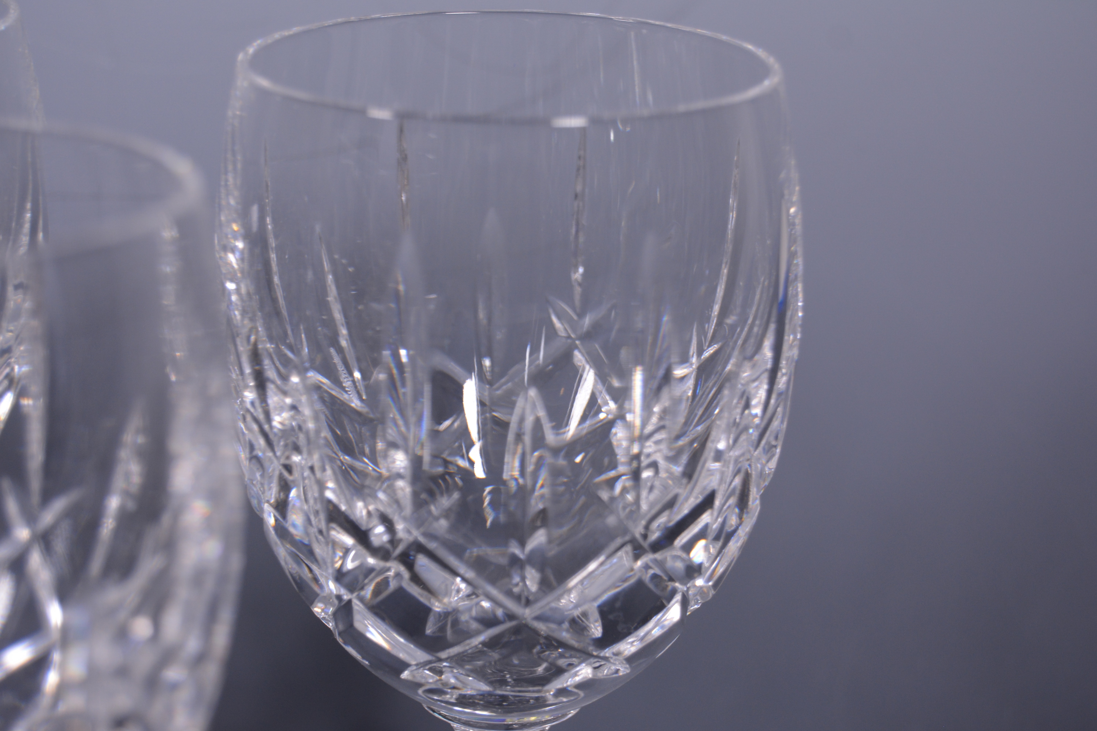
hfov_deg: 24.6
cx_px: 548
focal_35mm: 82
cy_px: 366
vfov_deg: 16.6
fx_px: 2514
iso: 400
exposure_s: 1/80
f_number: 5.6
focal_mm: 55
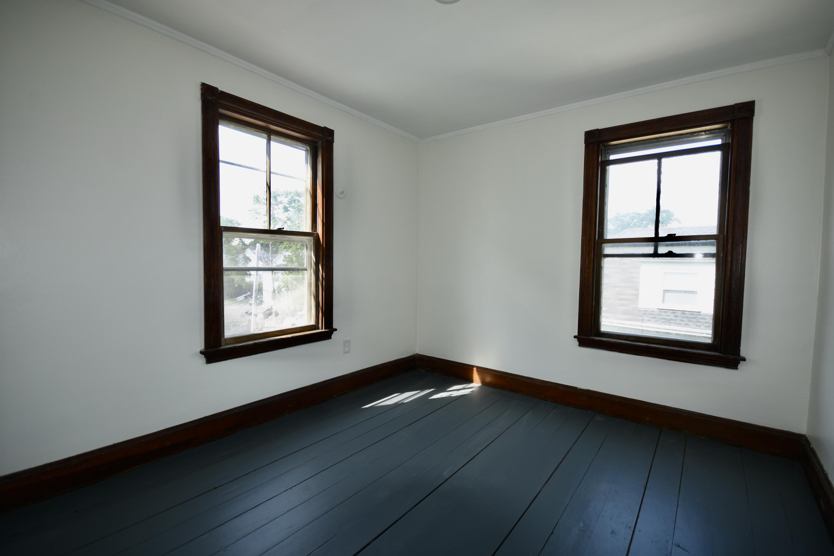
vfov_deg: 77.3
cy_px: 278
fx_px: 347
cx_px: 417
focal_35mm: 15
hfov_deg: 100.4
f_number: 4
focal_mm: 10
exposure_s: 1/60
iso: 100
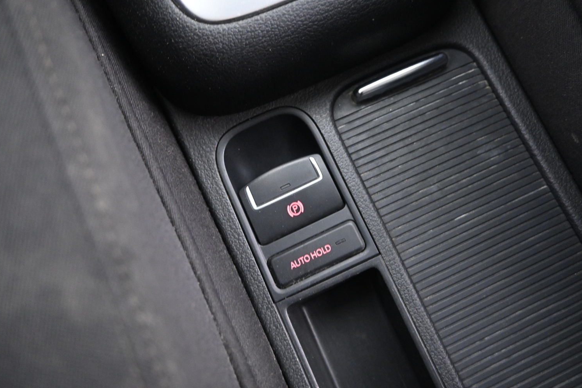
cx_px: 310
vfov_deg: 49.5
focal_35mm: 26
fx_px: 420
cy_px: 181
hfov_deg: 69.3
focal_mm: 16
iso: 3200
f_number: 3.5
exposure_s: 1/6
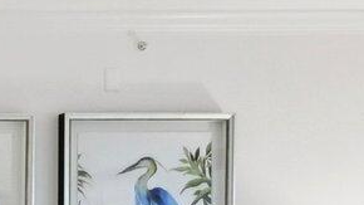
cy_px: 295
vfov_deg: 10.6
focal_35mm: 111
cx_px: -576
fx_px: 1071
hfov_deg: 13.0
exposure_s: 1/8
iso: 400
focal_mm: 10
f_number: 8
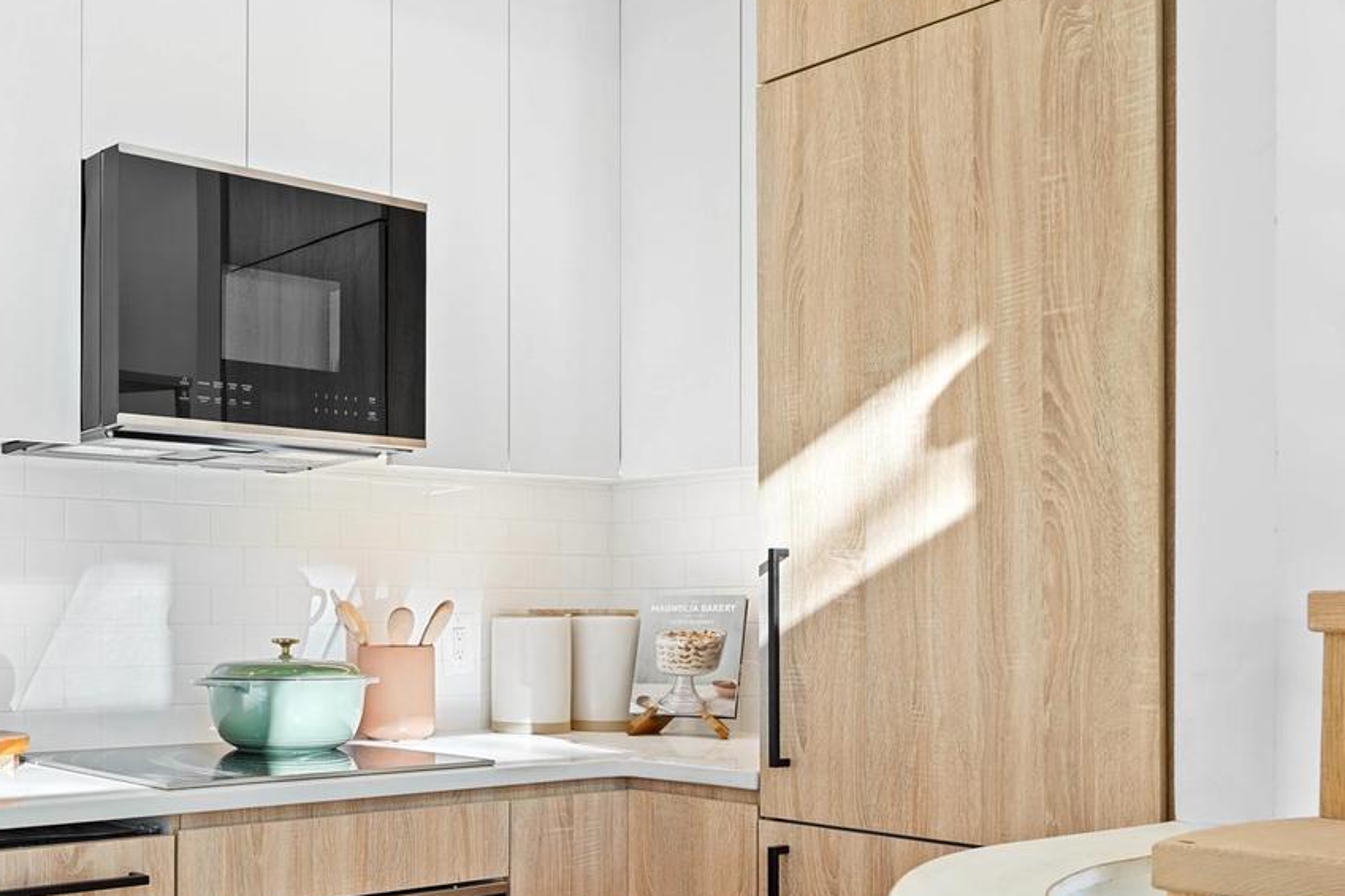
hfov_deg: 46.0
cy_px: 638
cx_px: 258
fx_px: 1489
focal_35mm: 40
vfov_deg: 33.1
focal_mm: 23.5
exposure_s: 1/13
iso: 320
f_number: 8
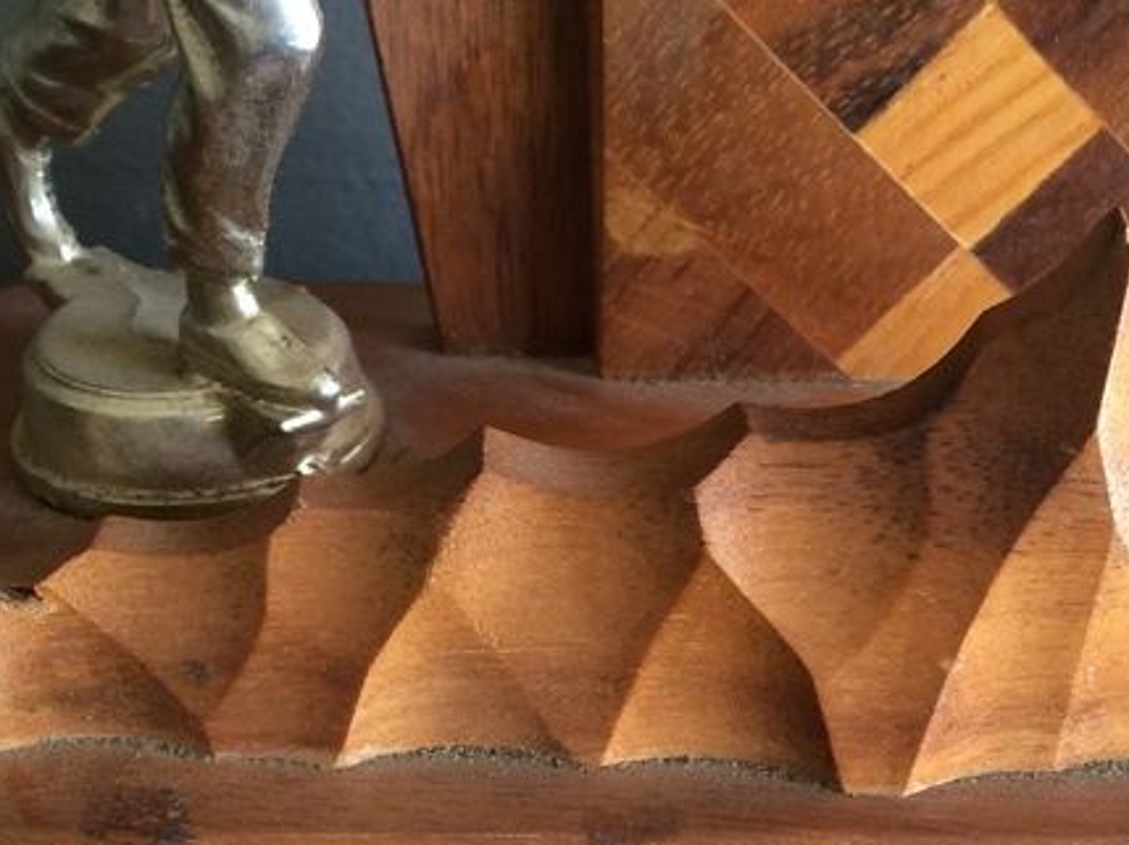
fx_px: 2053
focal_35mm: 63
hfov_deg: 30.5
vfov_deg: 22.7
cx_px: 753
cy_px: 741
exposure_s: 1/30
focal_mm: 4.12
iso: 80
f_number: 2.2
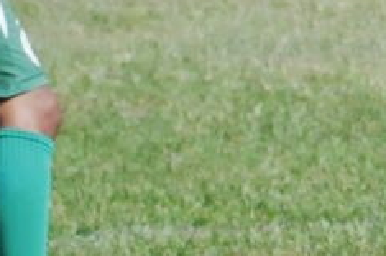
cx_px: 320
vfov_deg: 2.0
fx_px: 7358
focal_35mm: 687
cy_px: 2
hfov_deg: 3.0
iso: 800
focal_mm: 105
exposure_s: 1/2000
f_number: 8
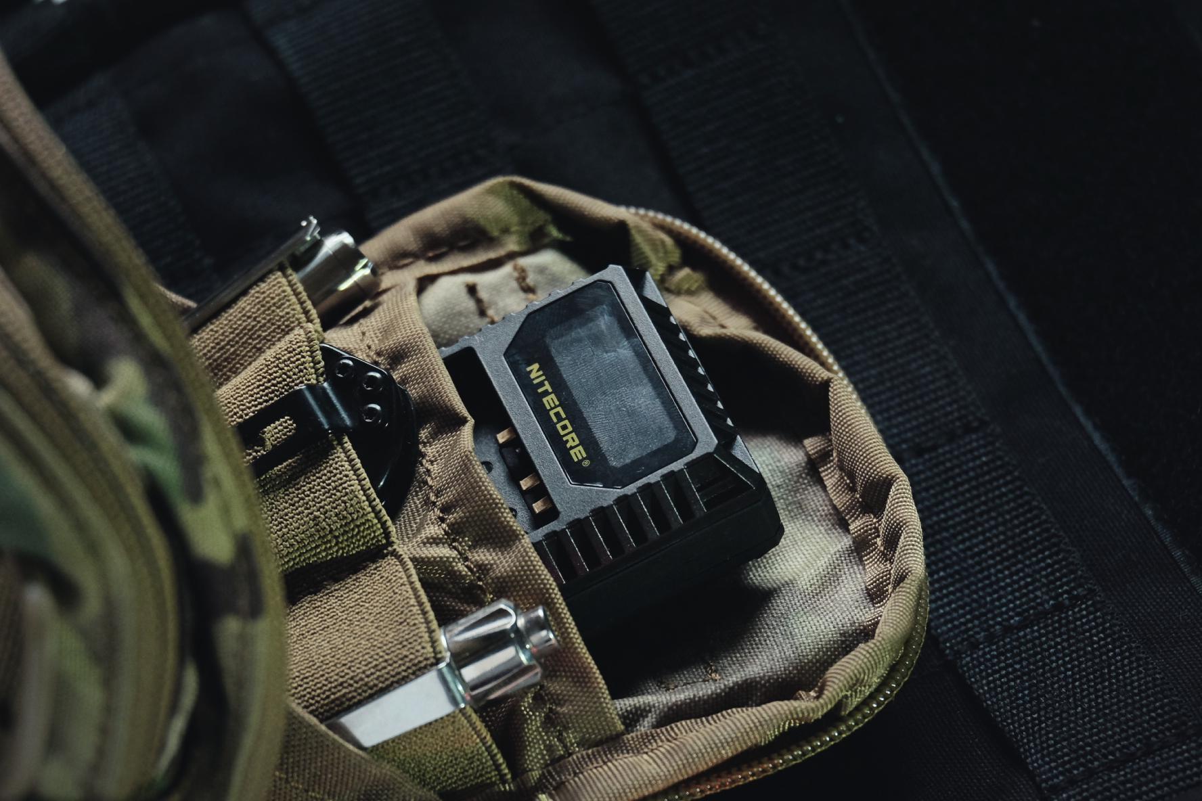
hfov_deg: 11.4
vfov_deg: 7.6
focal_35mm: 181
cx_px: 601
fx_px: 6043
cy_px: 400
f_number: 5.8
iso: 2500
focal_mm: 120.6
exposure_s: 1/180
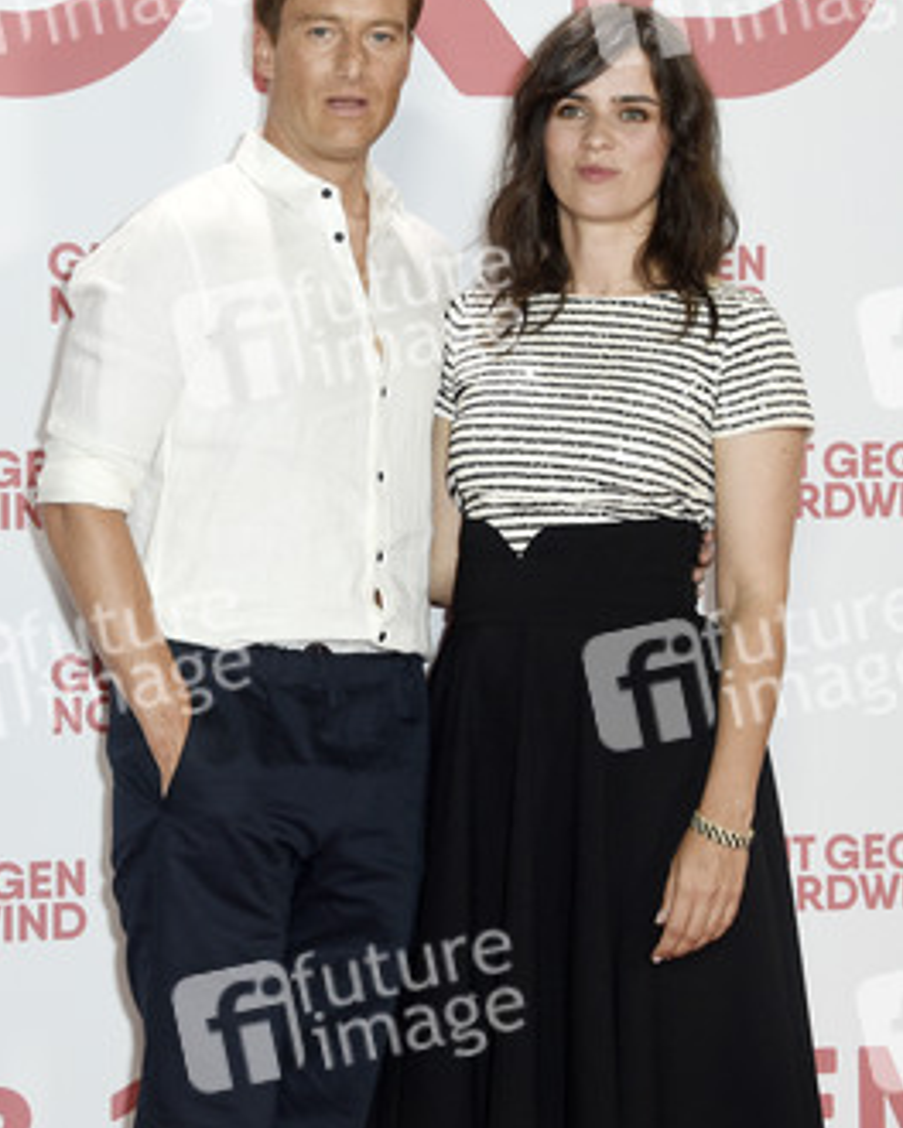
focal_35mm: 66
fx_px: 2205
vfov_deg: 28.7
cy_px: 499
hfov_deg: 23.1
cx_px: 450
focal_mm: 58
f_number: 5.6
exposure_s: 1/200
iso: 800
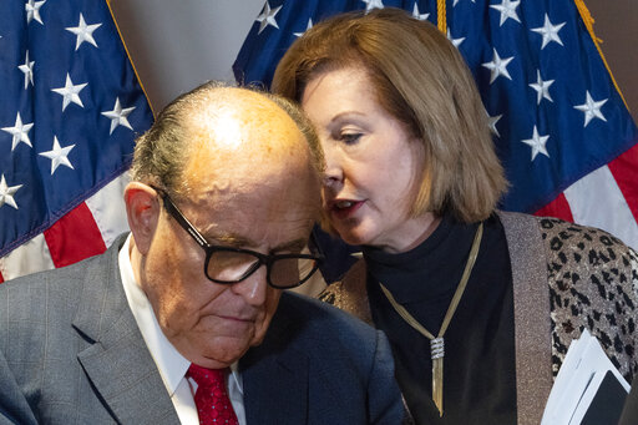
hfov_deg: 10.3
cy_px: 212
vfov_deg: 6.9
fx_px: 3543
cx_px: 319
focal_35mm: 200
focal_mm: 200
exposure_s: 1/250
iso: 12800
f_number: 10
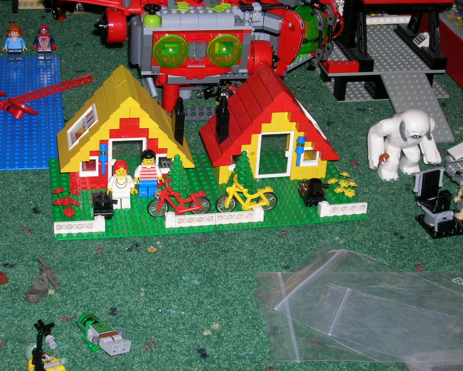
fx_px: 905
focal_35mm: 66
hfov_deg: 28.7
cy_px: 175
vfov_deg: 23.2
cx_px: 209
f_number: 3.5
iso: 50
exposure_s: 1/60.1
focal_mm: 9.7
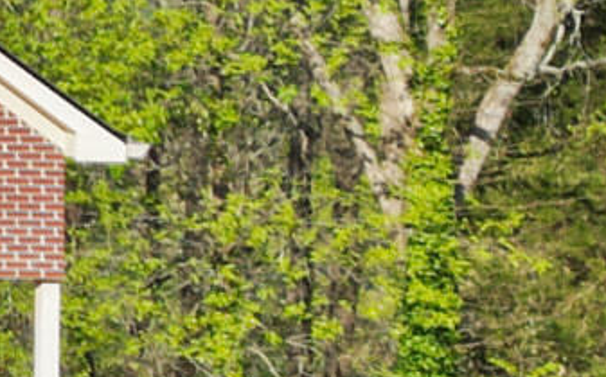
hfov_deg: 8.5
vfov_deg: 6.9
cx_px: -1426
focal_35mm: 189
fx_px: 3119
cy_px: 231
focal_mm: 6.72
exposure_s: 1/30
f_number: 1.7
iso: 110
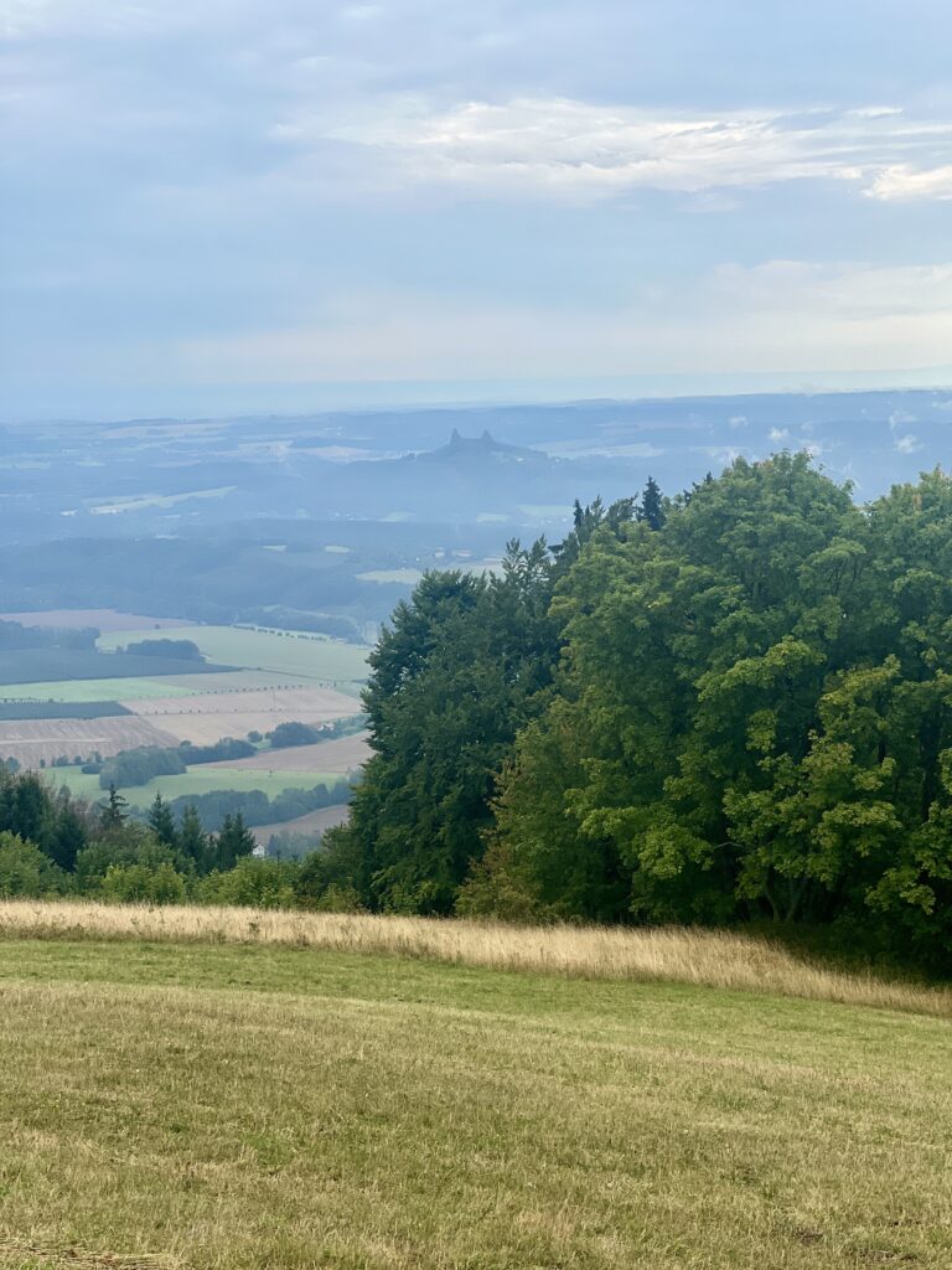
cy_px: 635
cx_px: 476
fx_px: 2824
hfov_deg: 19.1
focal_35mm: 77
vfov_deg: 25.3
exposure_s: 1/533
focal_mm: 9
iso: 32
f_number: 2.8
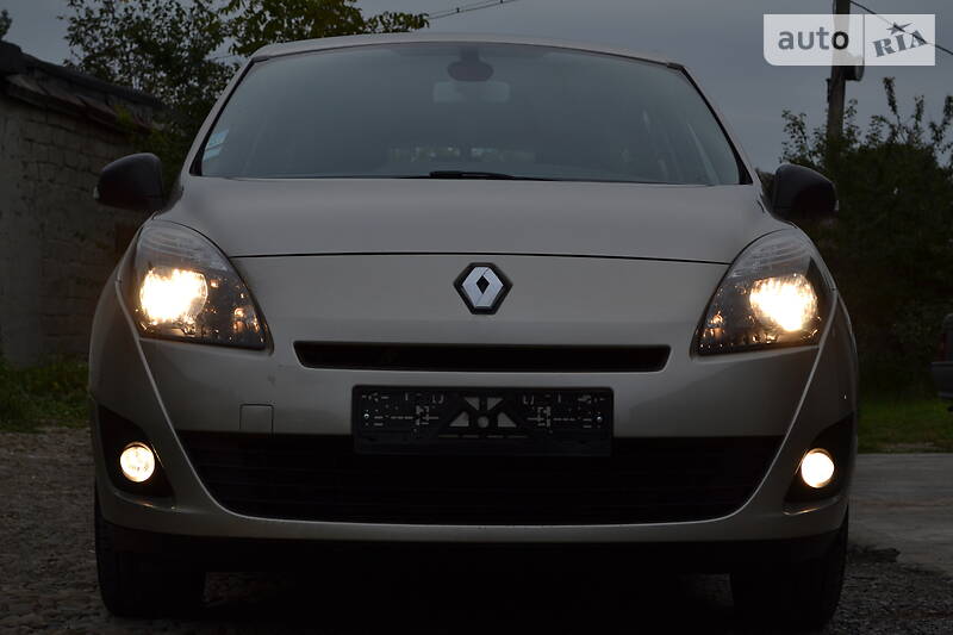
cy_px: 318
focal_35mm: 82
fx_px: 2183
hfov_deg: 24.6
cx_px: 476
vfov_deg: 16.5
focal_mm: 55
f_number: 7.1
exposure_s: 1/200
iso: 100
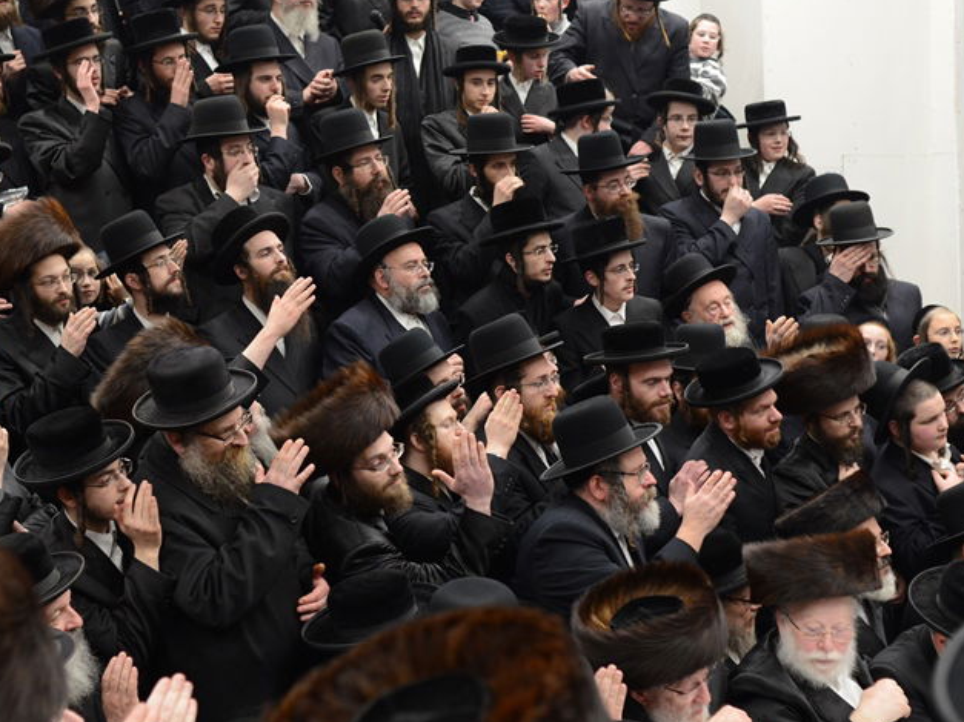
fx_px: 1531
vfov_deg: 26.5
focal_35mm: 55
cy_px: 333
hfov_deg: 34.9
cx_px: 432
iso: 1600
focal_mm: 35
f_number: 3.5
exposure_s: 1/200
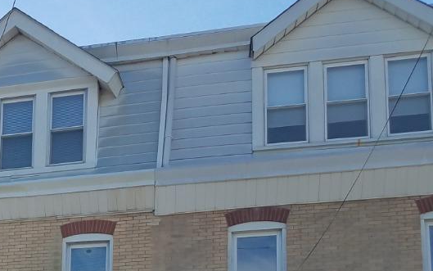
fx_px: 885
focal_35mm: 75
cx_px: -25
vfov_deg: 16.2
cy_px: 378
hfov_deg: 25.7
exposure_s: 1/1476
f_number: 1.7
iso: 40
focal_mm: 4.2
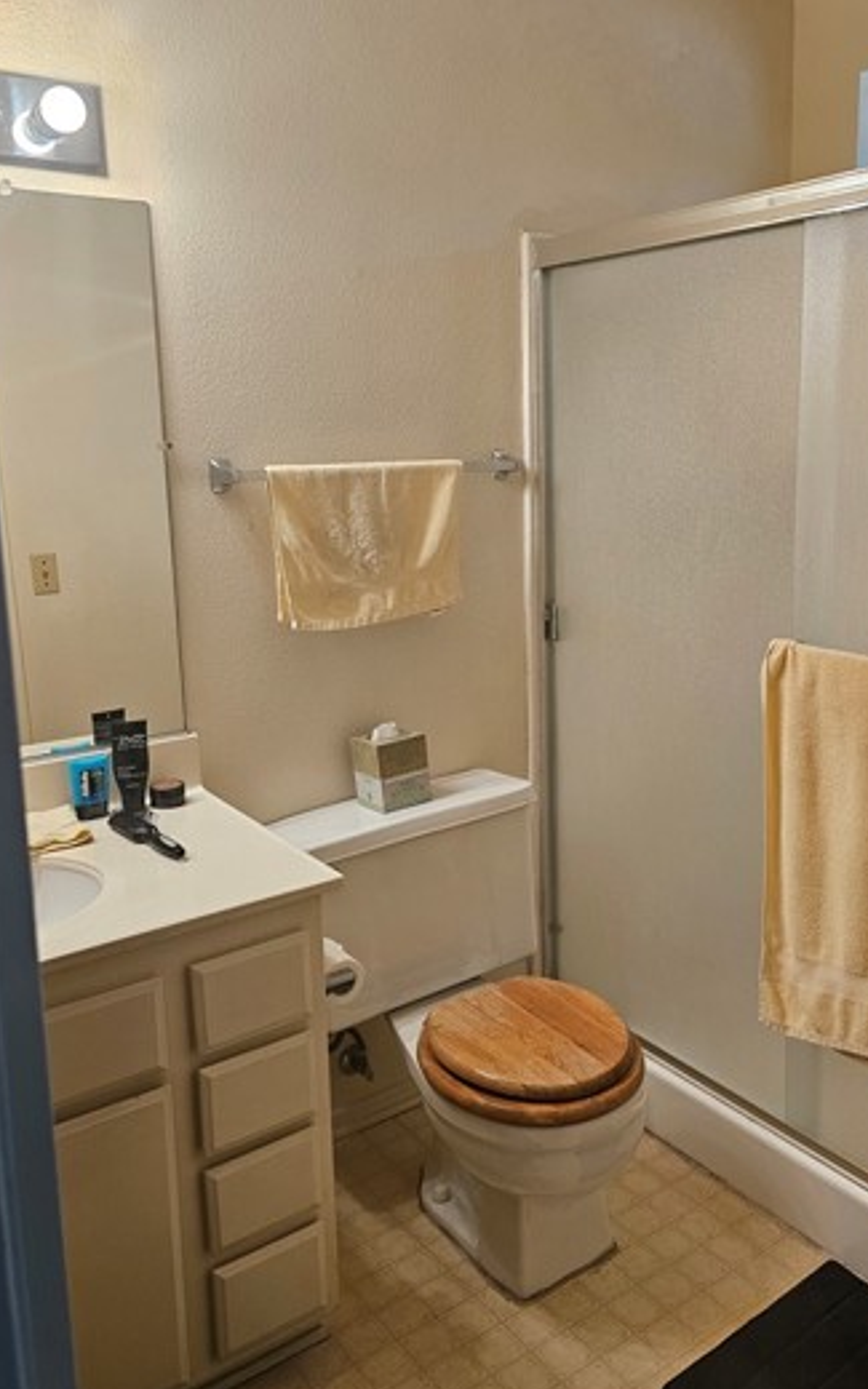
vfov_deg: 62.8
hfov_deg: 41.6
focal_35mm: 30
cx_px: 523
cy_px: 638
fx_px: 1135
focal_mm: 6.3
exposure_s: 1/120
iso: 125
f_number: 1.7
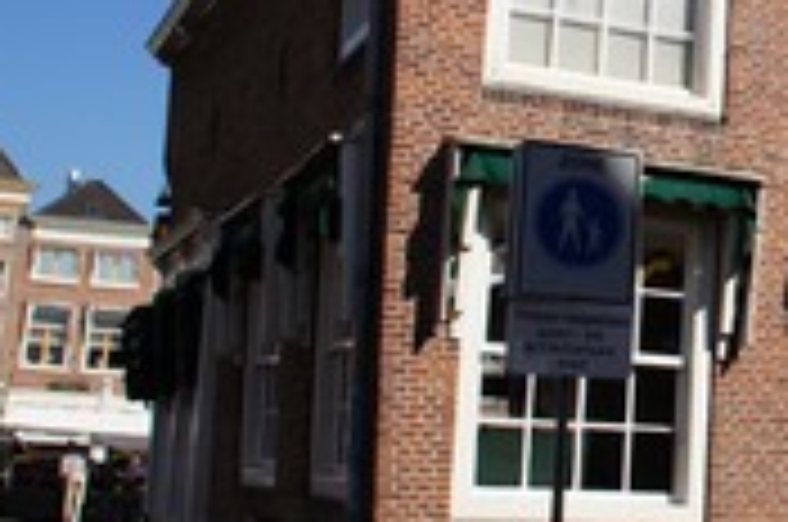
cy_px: 56
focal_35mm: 71
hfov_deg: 25.7
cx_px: 932
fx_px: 1551
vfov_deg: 18.8
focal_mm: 18
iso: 100
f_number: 11
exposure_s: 1/200
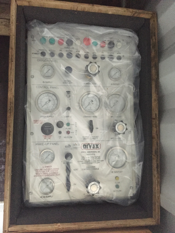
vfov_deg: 61.7
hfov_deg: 48.2
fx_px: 195
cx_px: 88
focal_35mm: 29
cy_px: 116
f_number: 2.2
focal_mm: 4.15
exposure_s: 1/17
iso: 400
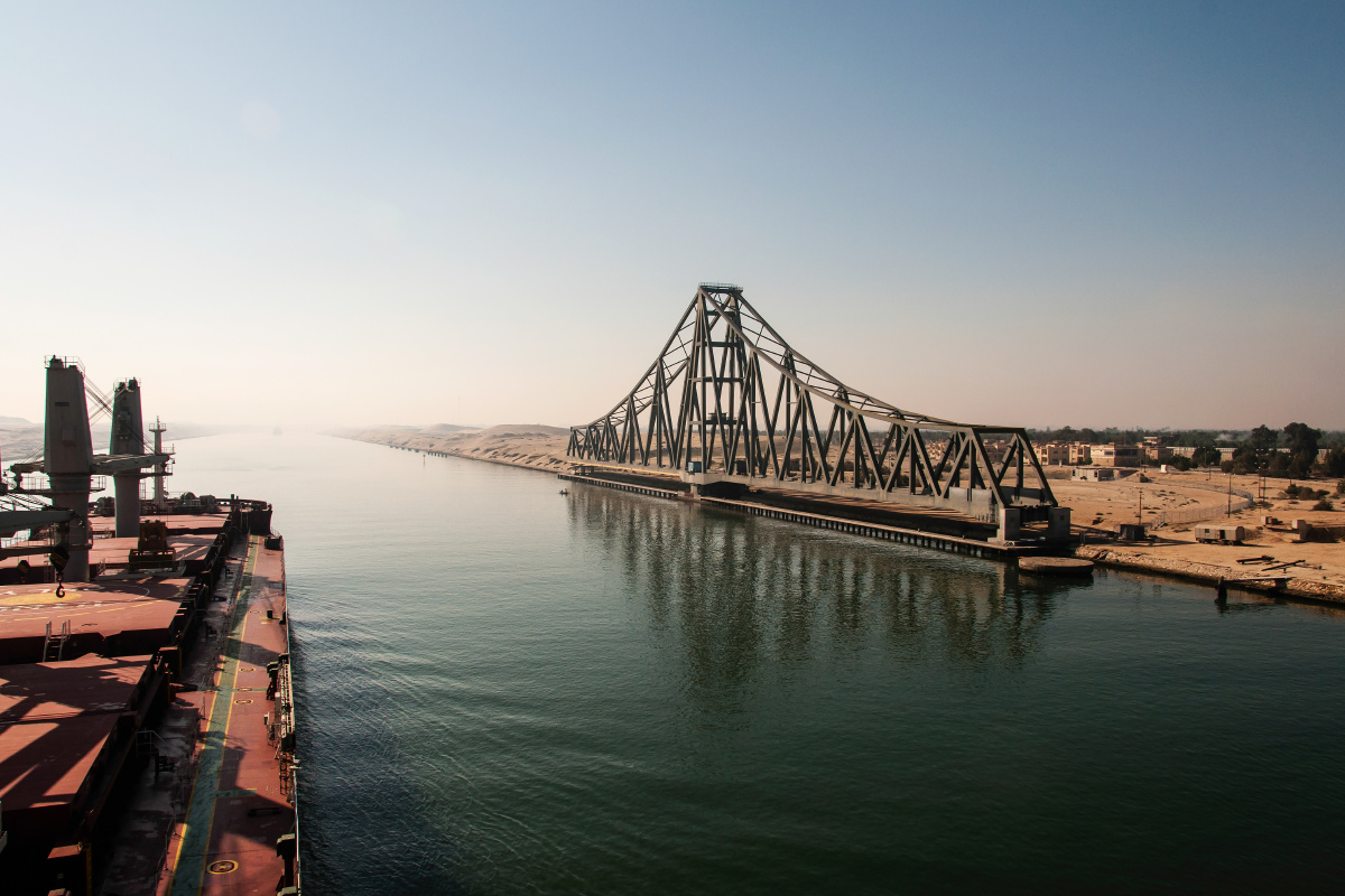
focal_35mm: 27
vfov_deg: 47.9
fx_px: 1009
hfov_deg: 67.4
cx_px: 672
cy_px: 448
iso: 200
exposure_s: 1/2000
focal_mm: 18
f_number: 8
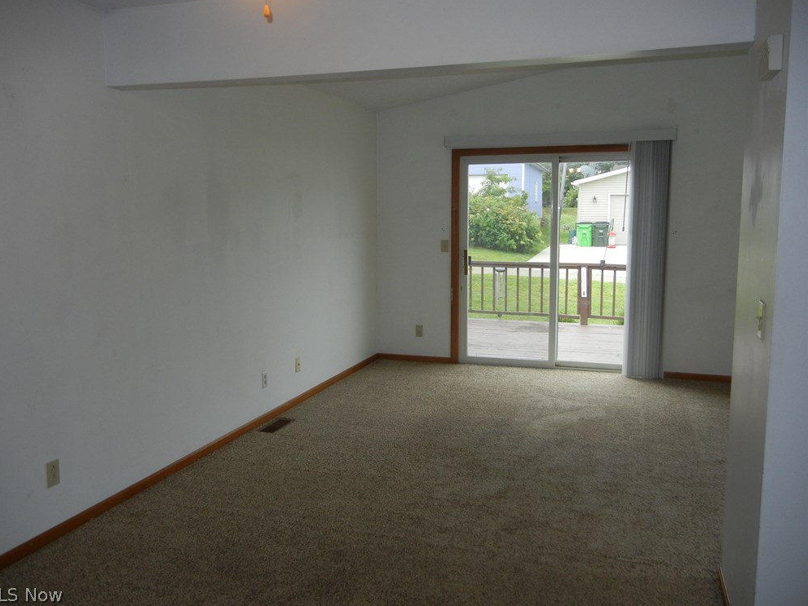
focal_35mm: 31
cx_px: 395
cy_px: 295
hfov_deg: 58.4
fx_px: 724
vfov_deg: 45.4
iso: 160
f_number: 3.5
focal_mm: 5.4
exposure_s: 1/120
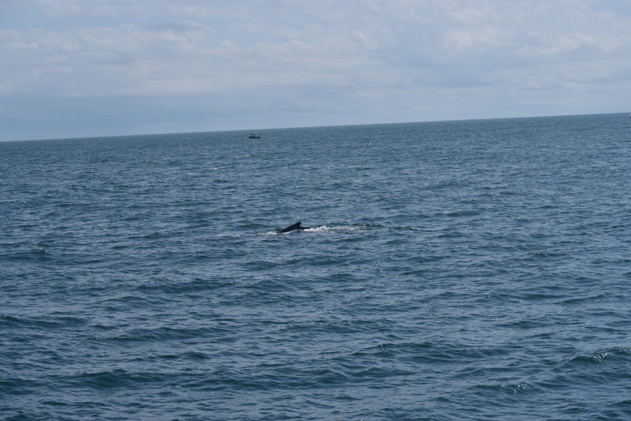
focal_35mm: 82
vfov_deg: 16.6
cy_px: 210
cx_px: 316
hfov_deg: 24.6
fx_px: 1446
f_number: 5.6
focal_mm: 55
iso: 200
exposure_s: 1/1600
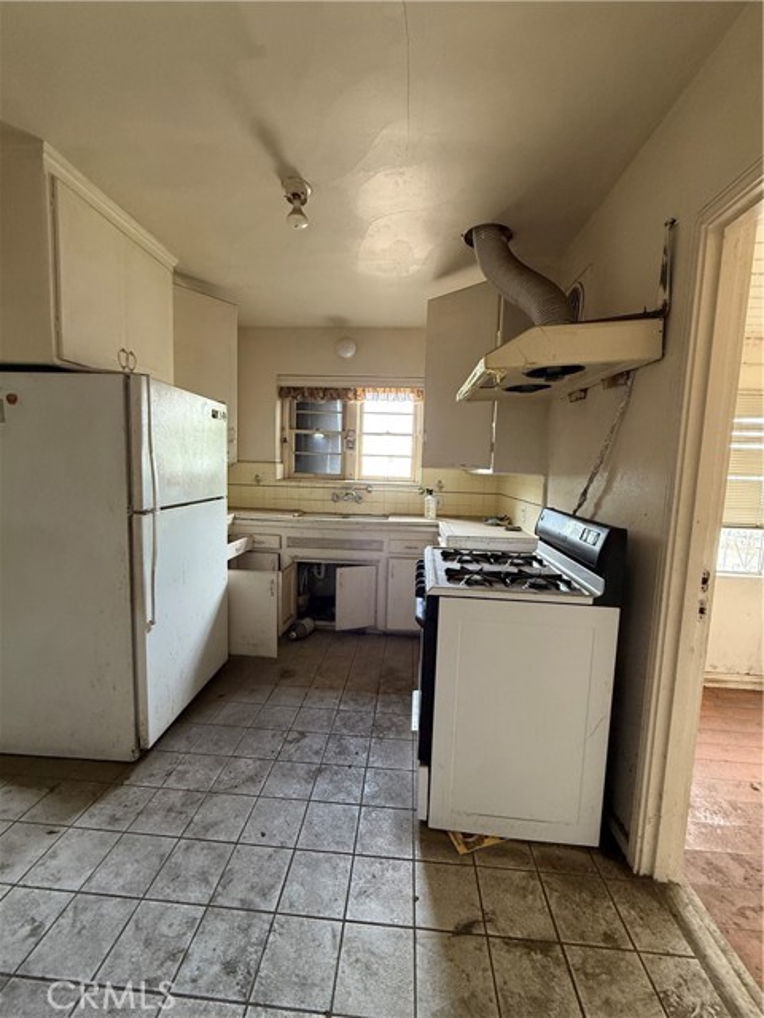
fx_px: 412
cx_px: 382
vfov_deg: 102.1
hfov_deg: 85.7
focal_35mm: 14
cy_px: 509
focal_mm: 2.22
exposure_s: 1/60
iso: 400
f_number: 2.2
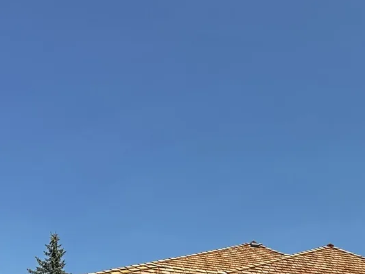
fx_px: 633
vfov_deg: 22.5
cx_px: 313
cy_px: 329
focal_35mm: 60
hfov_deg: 31.0
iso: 80
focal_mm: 6.86
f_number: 1.78
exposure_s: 1/3717
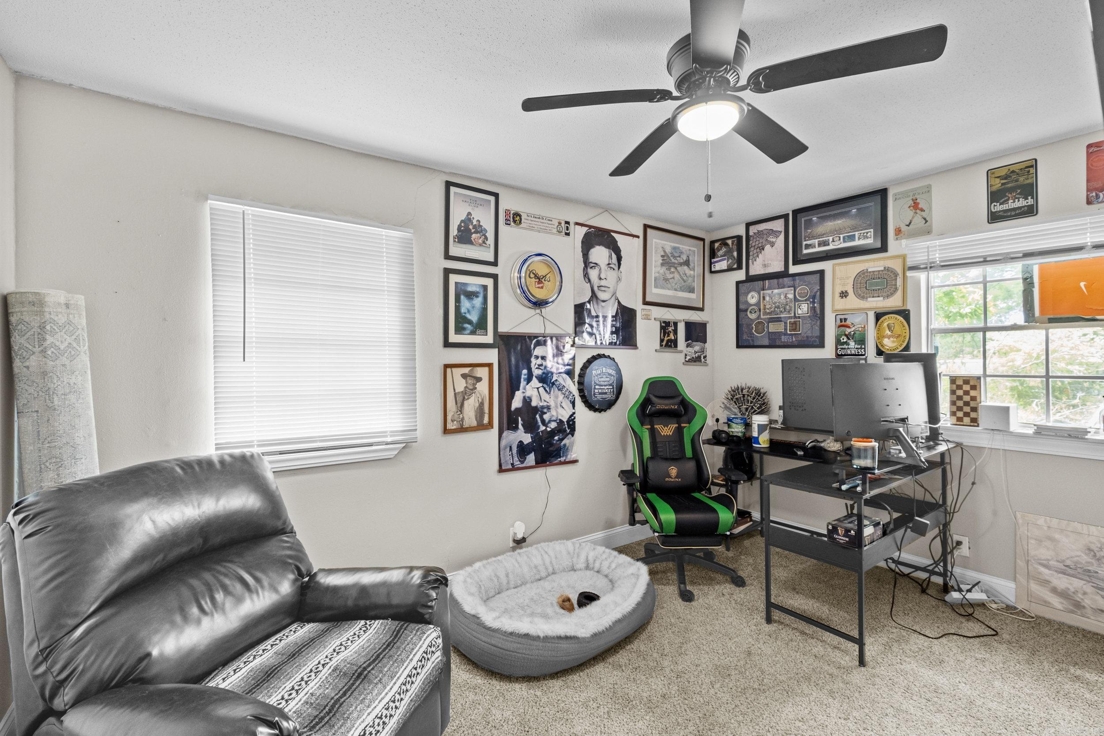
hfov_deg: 100.4
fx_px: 460
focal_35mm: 15
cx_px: 552
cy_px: 368
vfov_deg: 77.3
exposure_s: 1/1.67
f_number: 5
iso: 640
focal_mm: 10
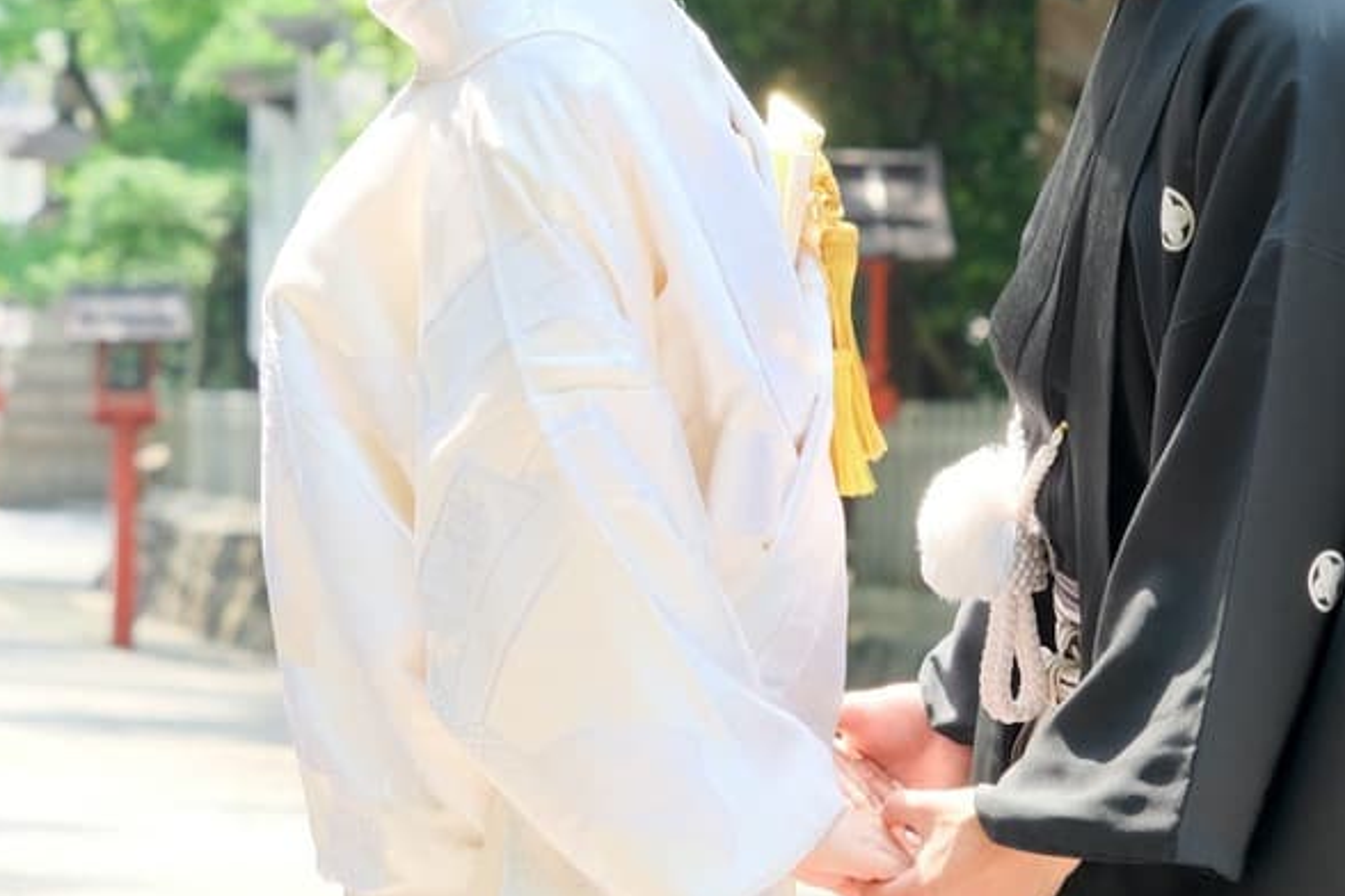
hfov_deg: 8.0
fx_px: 9601
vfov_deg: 5.3
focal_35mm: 257
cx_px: 503
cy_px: 9
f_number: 5
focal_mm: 69.8
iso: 800
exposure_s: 1/160
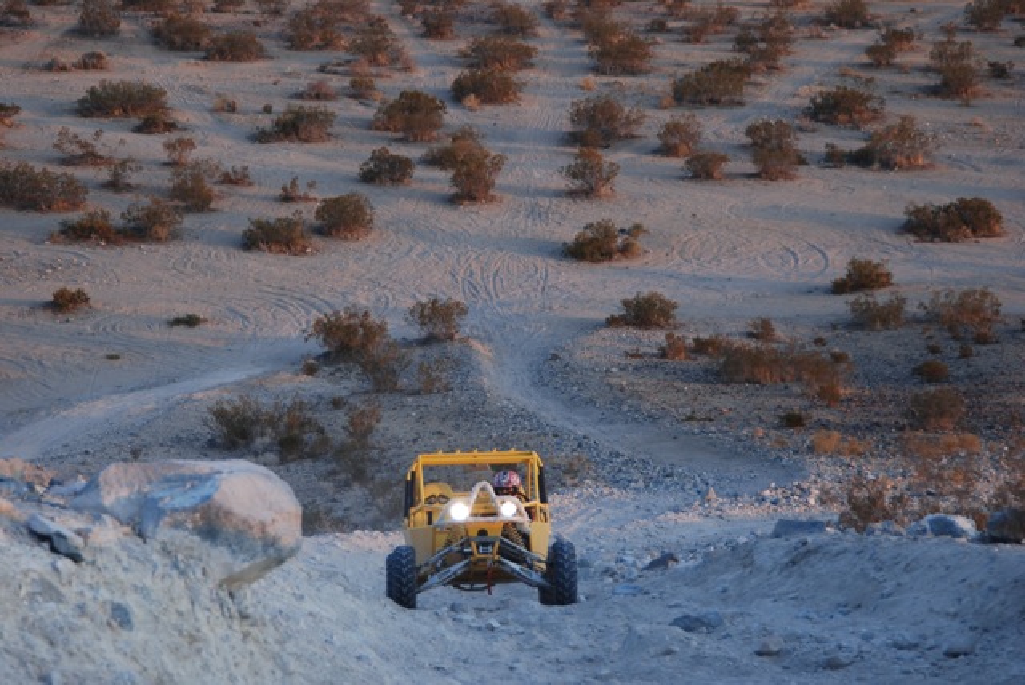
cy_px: 342
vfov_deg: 13.1
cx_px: 512
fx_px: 2992
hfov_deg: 19.4
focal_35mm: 105
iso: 100
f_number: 5.3
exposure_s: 1/80
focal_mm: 70
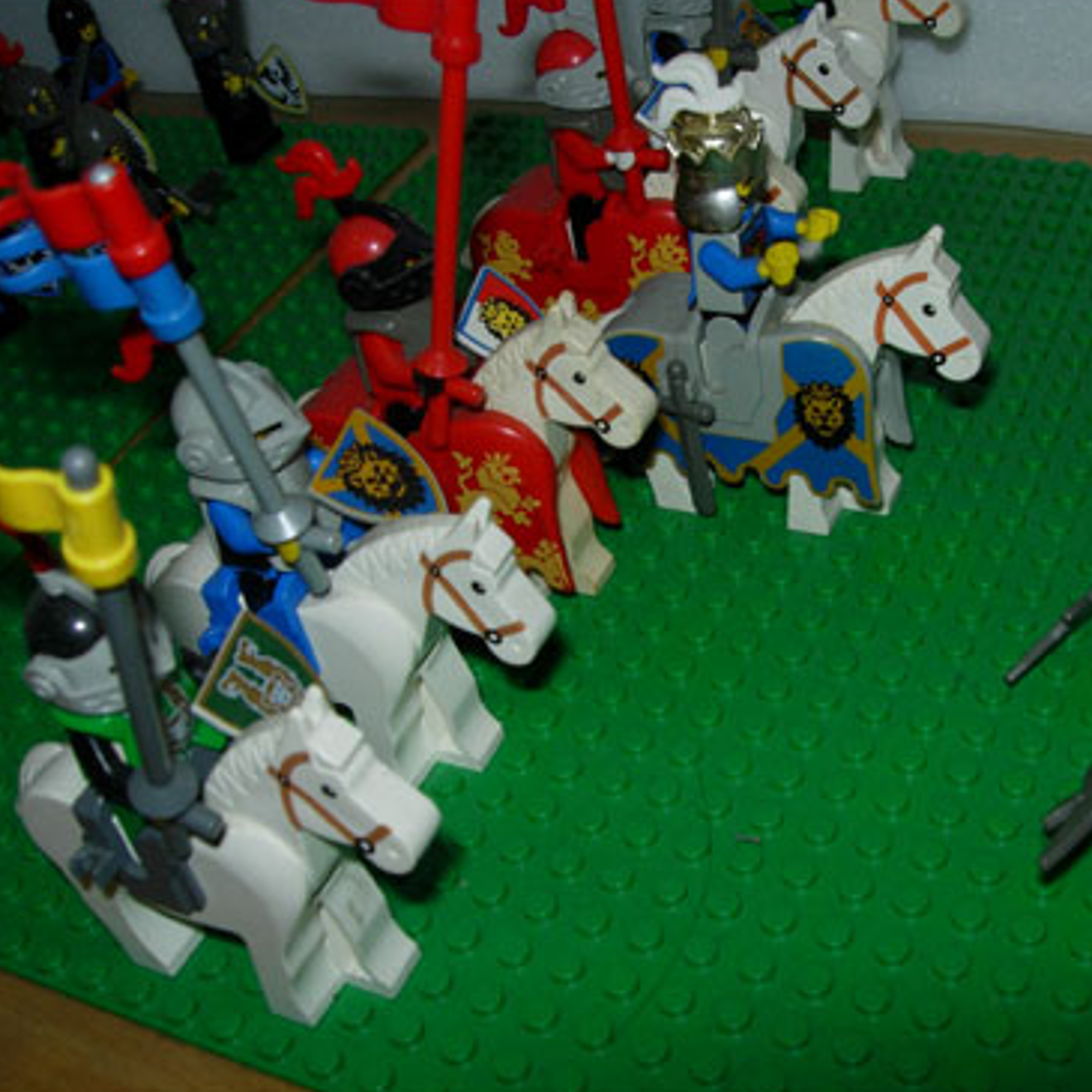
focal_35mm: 46
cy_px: 546
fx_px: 1642
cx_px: 718
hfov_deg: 36.5
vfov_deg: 36.8
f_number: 4.8
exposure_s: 1/64
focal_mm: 7.8
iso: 79
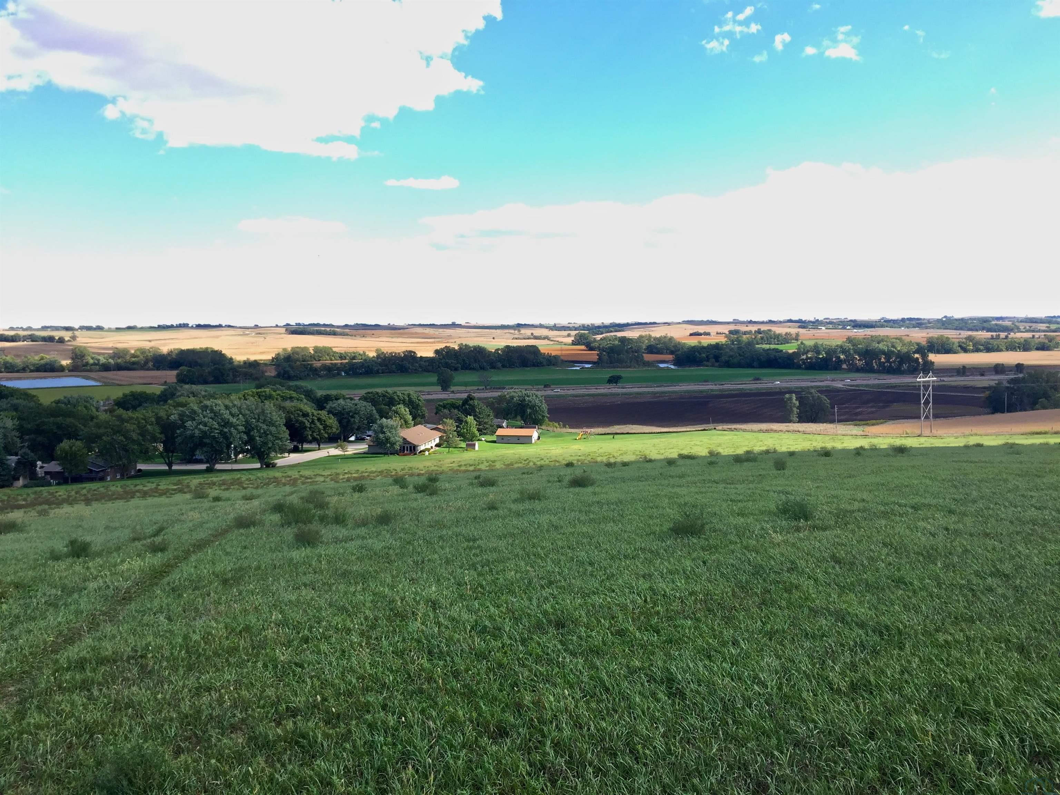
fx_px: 888
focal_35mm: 29
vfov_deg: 48.2
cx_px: 530
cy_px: 398
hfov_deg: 61.7
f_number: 2.2
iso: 32
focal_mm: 4.15
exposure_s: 1/527
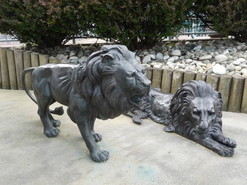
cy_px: 92
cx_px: 124
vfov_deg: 37.7
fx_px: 271
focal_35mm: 38
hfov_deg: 49.0
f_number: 3.8
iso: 400
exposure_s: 1/320
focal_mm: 6.3
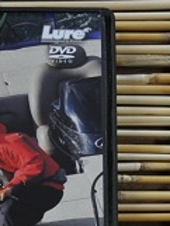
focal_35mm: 150
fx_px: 981
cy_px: 240
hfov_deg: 9.9
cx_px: 30
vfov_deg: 12.9
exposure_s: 1/60
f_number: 4.5
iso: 800
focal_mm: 26
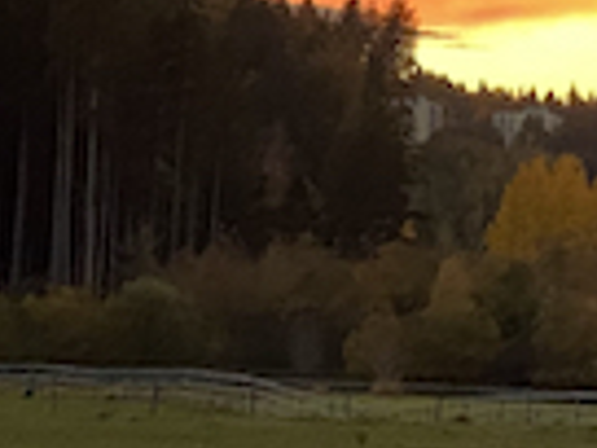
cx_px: 689
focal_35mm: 305
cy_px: -668
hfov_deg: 6.5
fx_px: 5260
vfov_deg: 4.7
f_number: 2
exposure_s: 1/60
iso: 160
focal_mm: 6
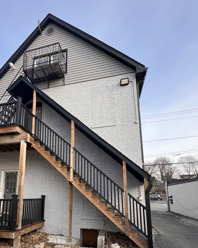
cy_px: 169
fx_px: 147
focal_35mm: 20
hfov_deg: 66.8
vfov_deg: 77.3
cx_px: 71
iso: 32
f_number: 1.8
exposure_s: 1/301
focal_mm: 1.57
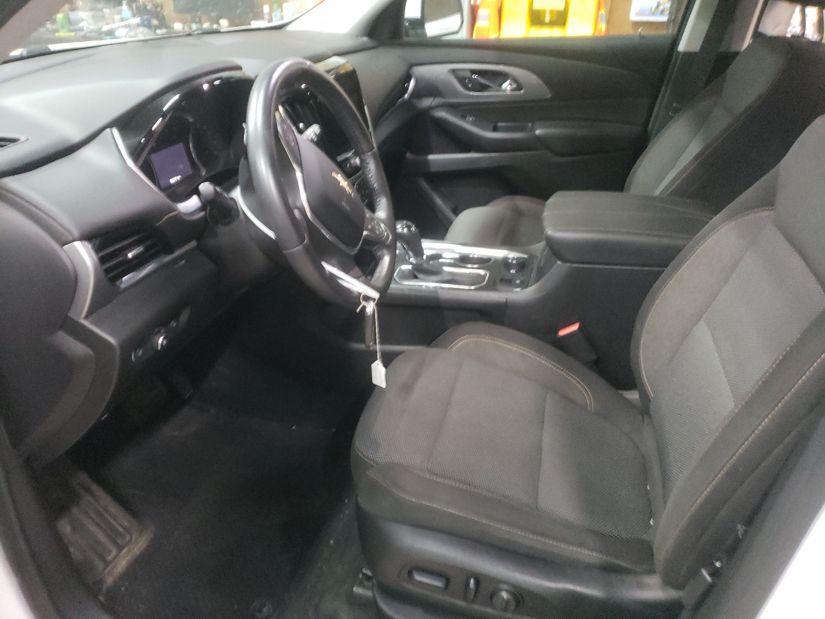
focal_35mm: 26
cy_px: 310
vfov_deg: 53.1
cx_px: 412
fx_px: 620
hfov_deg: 67.3
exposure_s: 1/24
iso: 556
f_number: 1.5
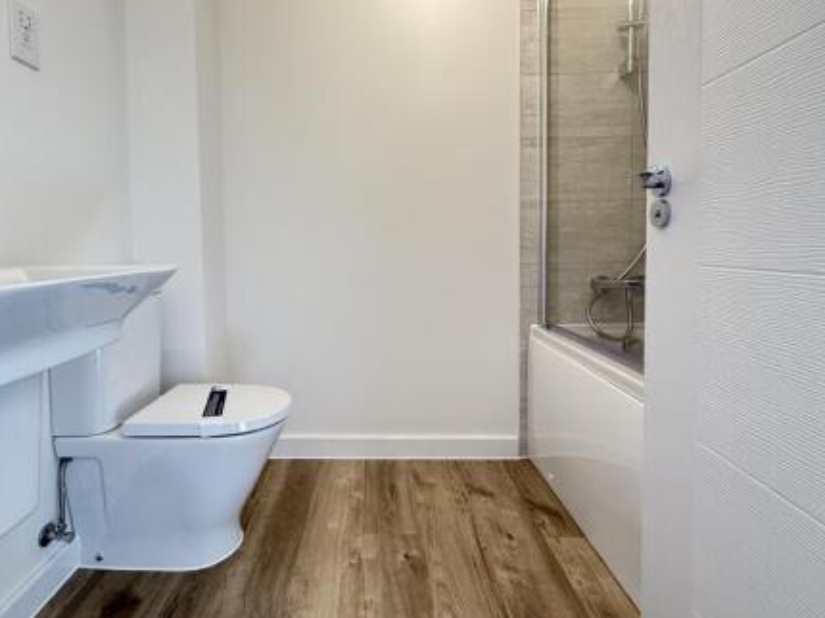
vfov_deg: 68.2
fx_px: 453
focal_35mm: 19
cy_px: 262
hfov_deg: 84.2
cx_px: 356
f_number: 2.2
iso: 250
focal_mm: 2.22
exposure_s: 1/50
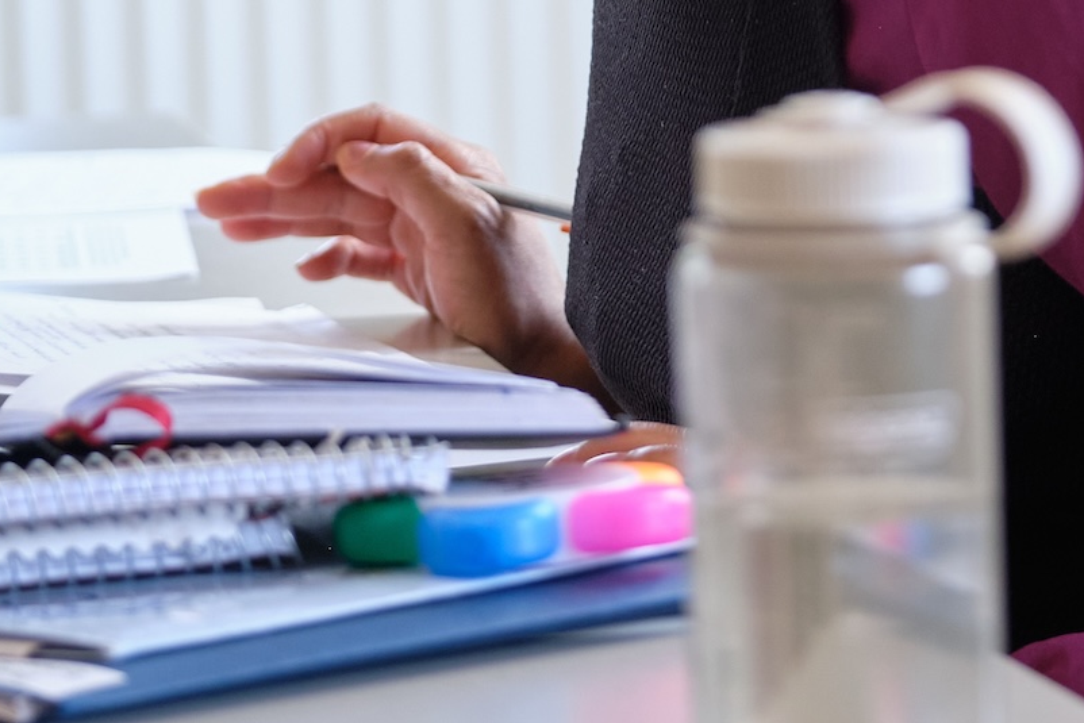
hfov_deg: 6.3
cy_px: -177
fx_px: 9847
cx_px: 985
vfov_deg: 4.2
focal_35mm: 327
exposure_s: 1/160
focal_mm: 74.4
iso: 640
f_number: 2.8
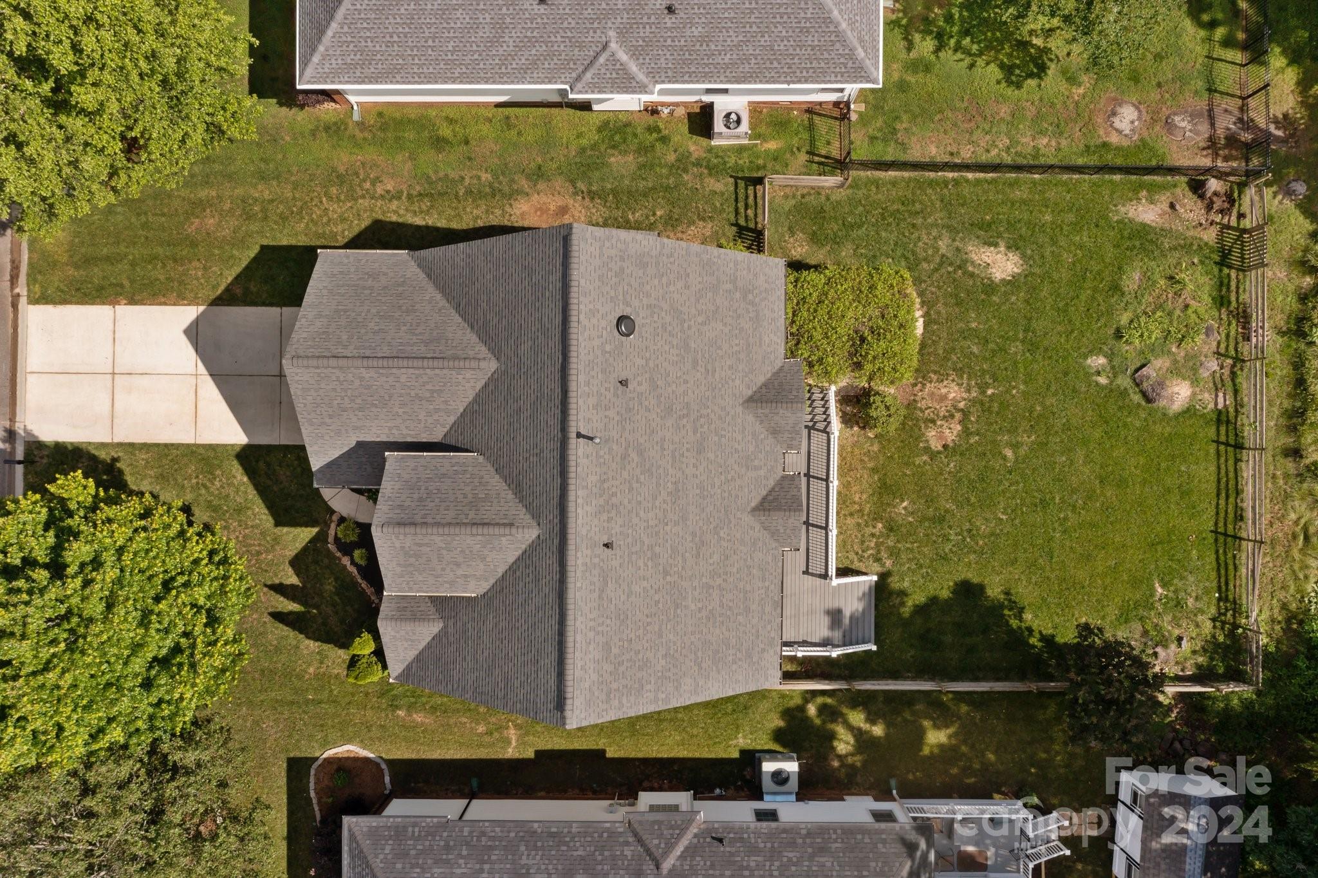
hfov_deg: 65.5
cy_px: 439
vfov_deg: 46.4
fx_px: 1025
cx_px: 659
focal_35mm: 28
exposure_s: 1/400
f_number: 5.6
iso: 100
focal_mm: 10.26
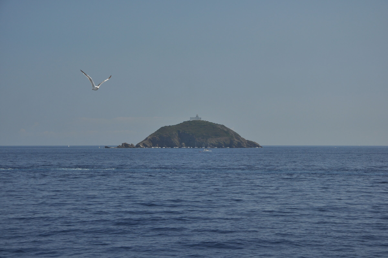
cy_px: 129
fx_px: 1001
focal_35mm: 93
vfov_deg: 14.7
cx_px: 194
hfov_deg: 21.9
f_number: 10
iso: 200
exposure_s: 1/320
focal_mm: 62
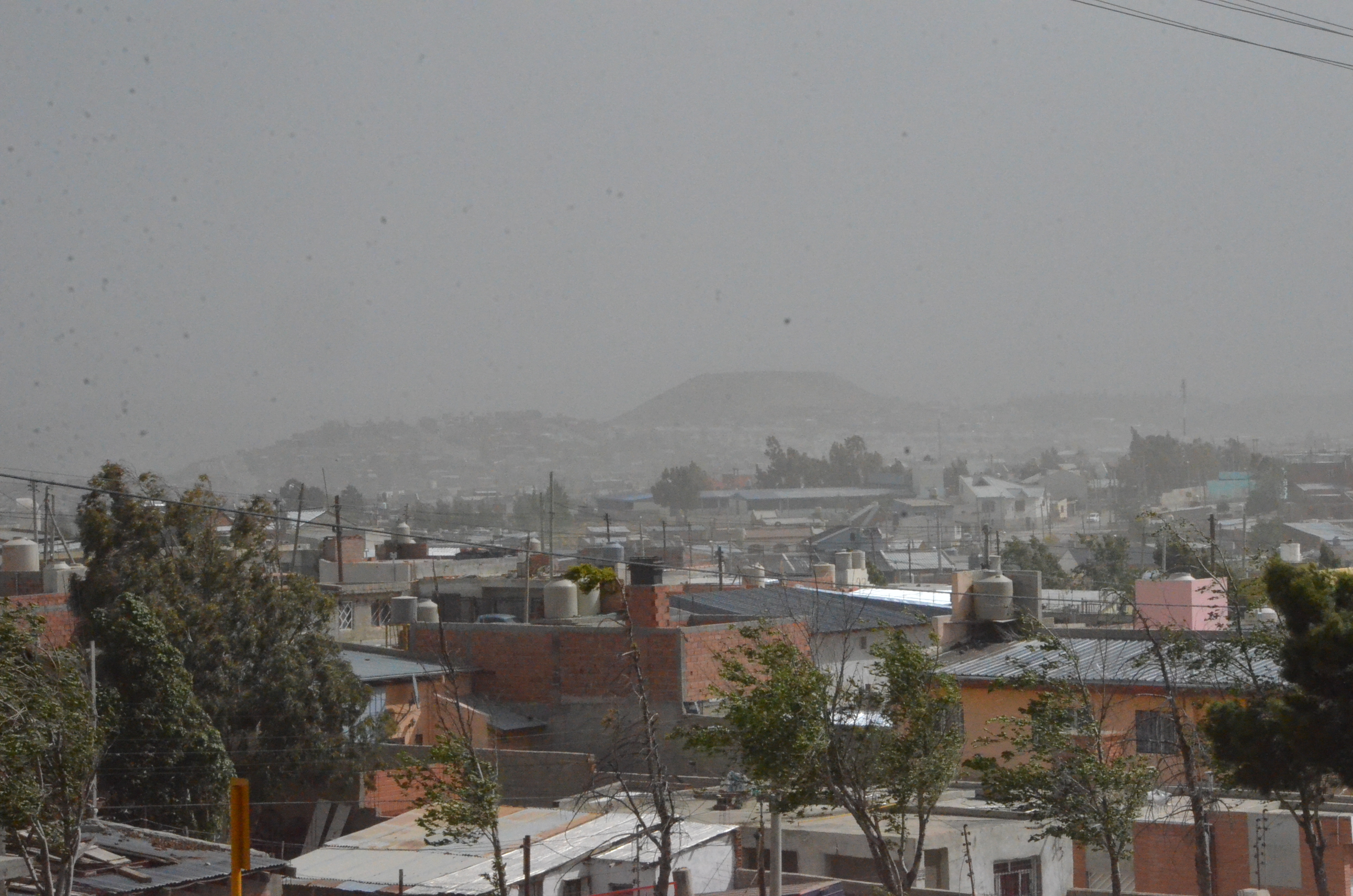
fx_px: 3938
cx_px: 676
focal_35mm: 105
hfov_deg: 19.5
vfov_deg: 13.0
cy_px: 448
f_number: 25
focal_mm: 70
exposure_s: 1/2500
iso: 6400
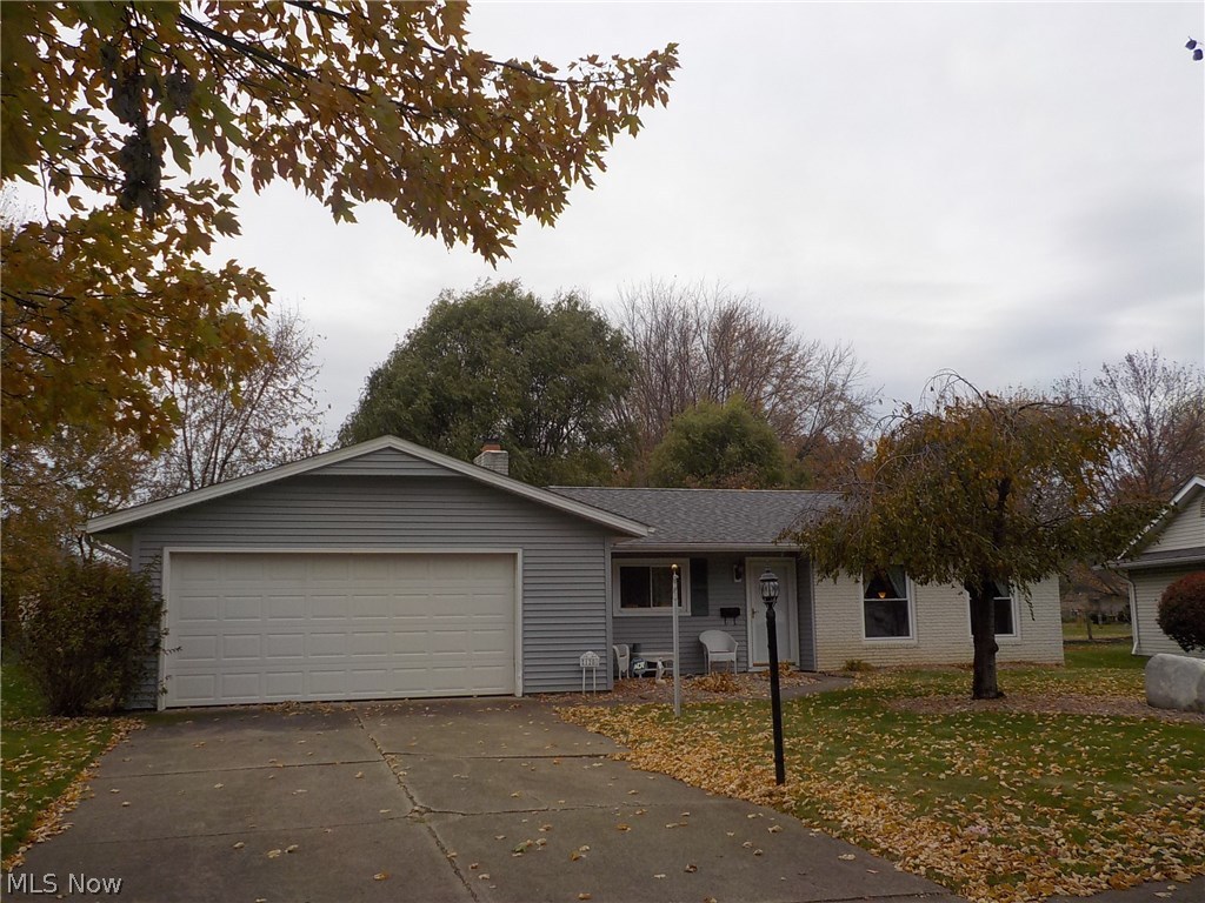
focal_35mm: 30
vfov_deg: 46.8
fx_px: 1044
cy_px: 452
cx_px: 602
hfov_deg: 60.0
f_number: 3.3
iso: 125
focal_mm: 4.1
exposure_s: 1/400
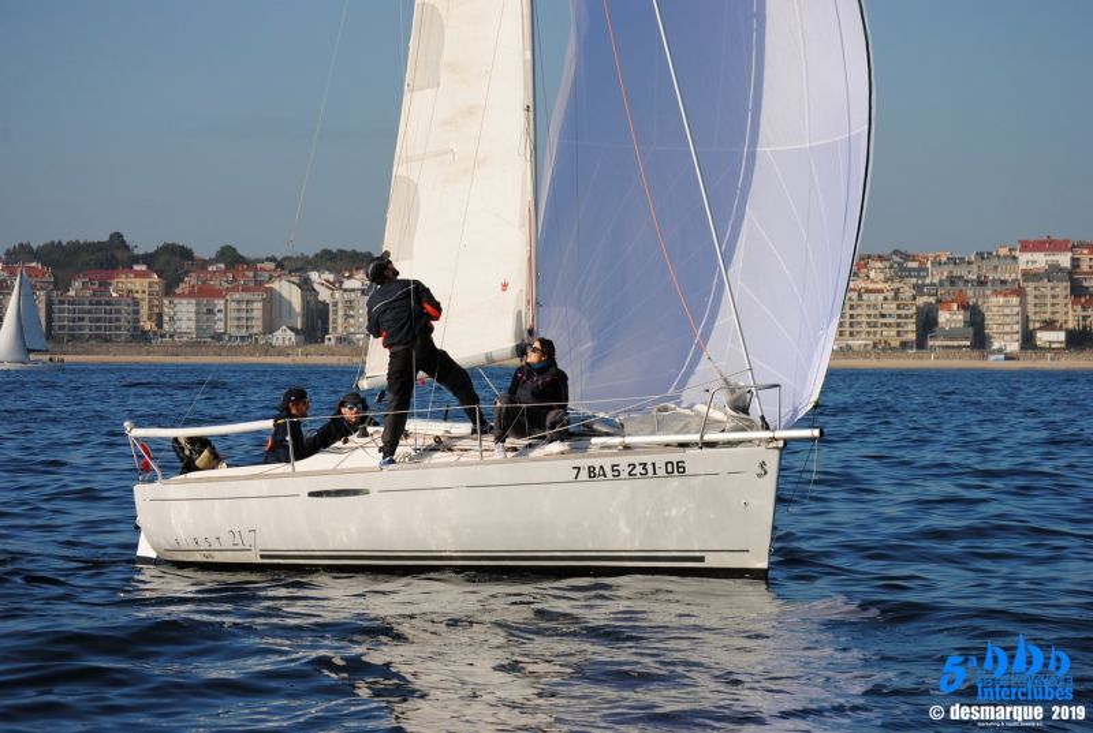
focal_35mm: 112
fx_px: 3423
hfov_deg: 18.1
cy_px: 366
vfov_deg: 12.2
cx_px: 546
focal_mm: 75
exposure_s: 1/640
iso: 100
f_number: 6.3
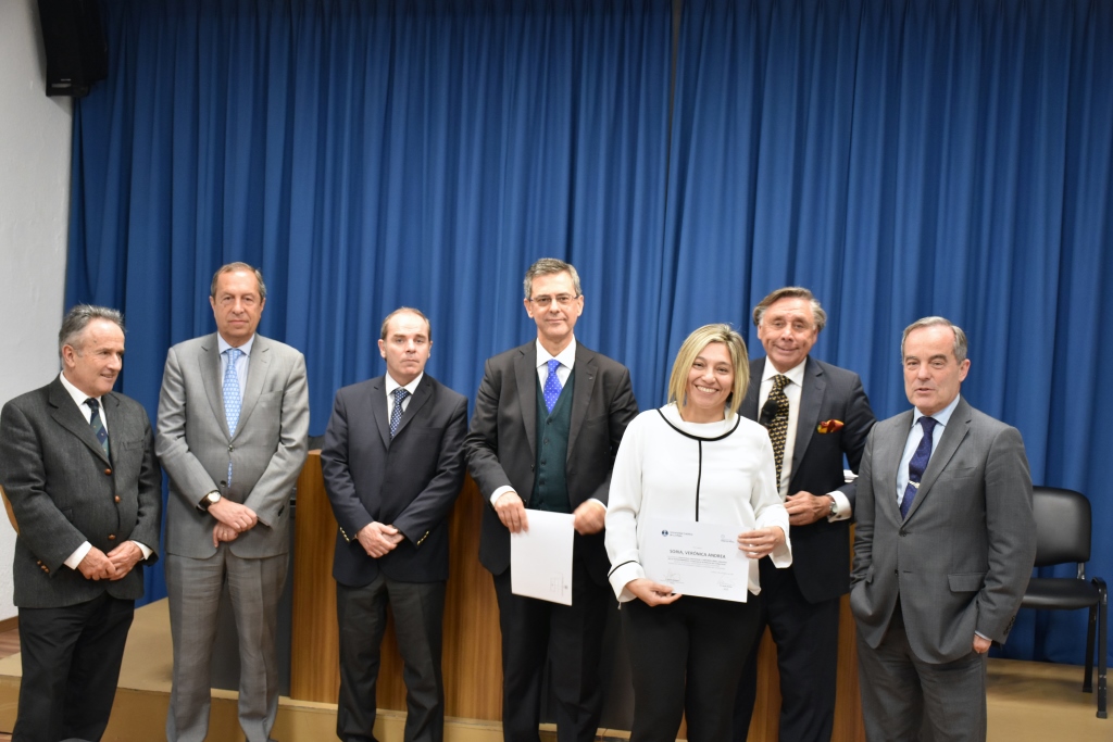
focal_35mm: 45
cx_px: 556
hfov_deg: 43.6
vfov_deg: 29.9
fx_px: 1391
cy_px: 371
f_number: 4
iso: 1250
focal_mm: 30
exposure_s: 1/60
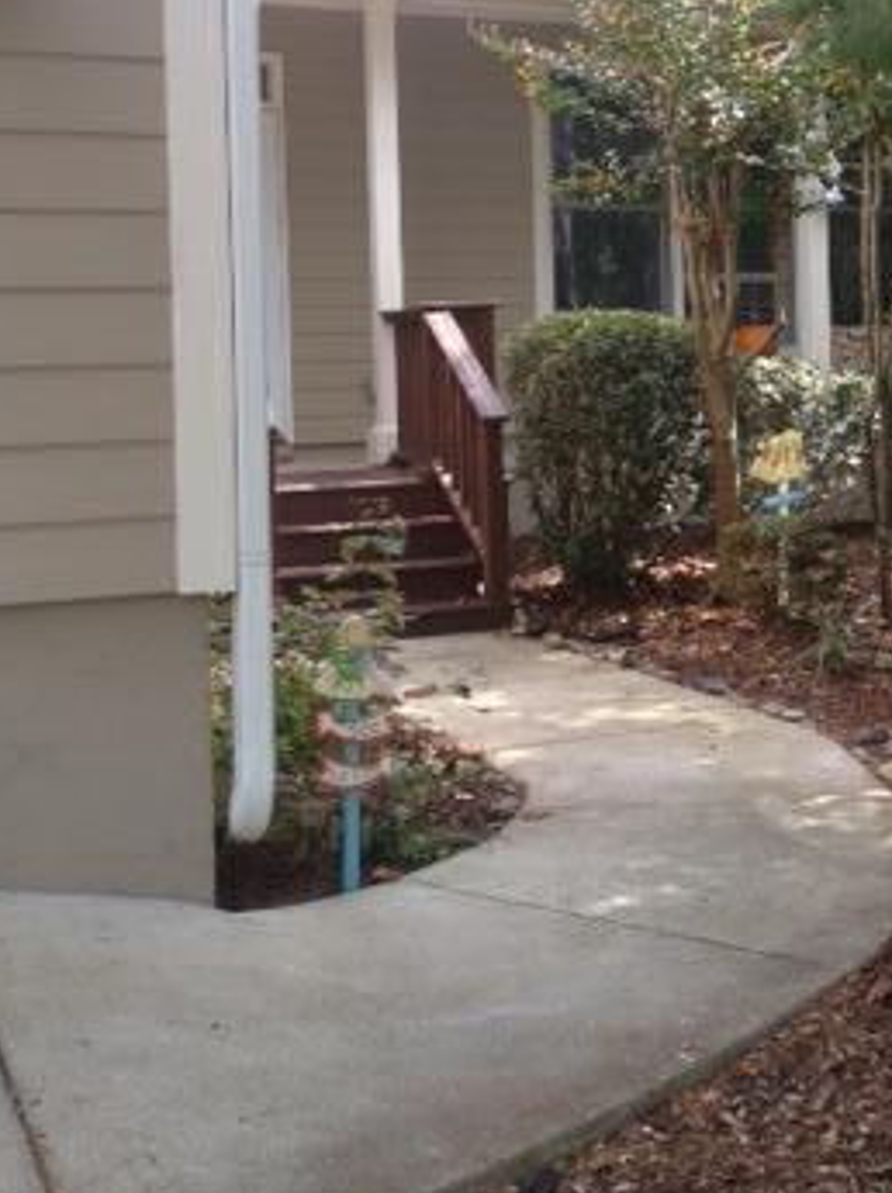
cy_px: 356
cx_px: 736
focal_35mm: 65
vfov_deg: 29.5
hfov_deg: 22.2
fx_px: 2237
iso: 50
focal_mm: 4.28
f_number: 2.4
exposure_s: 1/160
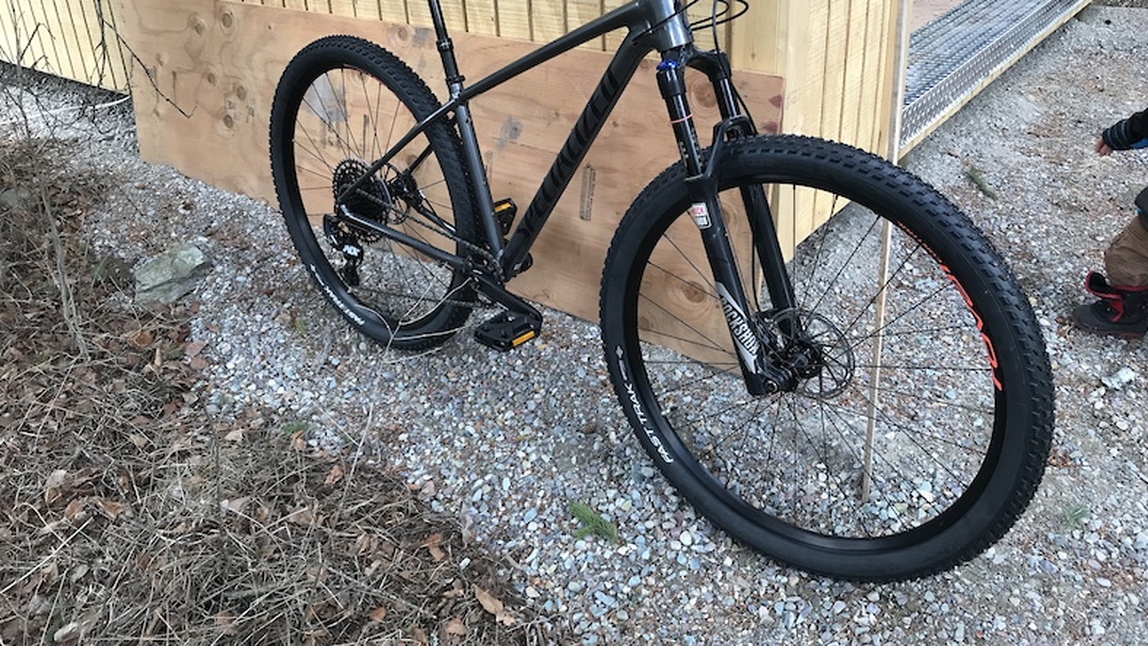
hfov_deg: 62.6
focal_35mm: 31
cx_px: 581
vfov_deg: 37.5
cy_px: 233
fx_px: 944
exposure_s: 1/40
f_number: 1.8
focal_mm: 3.99
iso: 20
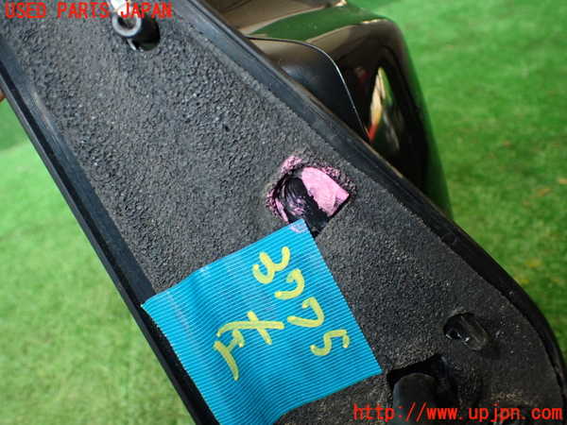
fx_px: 491
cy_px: 212
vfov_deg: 46.8
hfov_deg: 60.0
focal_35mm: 30
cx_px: 284
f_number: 6.3
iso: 500
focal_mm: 5.4
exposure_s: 1/30
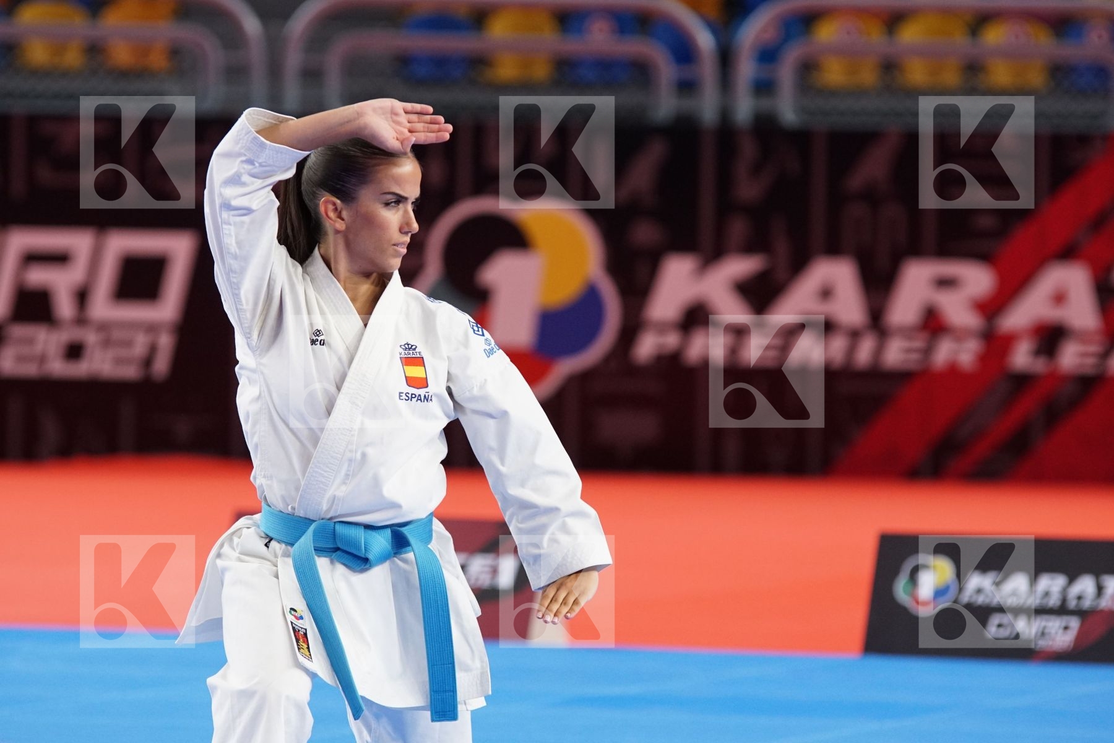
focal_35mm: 240
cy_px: 372
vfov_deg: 5.7
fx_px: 7426
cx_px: 557
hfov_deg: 8.6
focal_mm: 160
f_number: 3.2
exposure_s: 1/400
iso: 1000
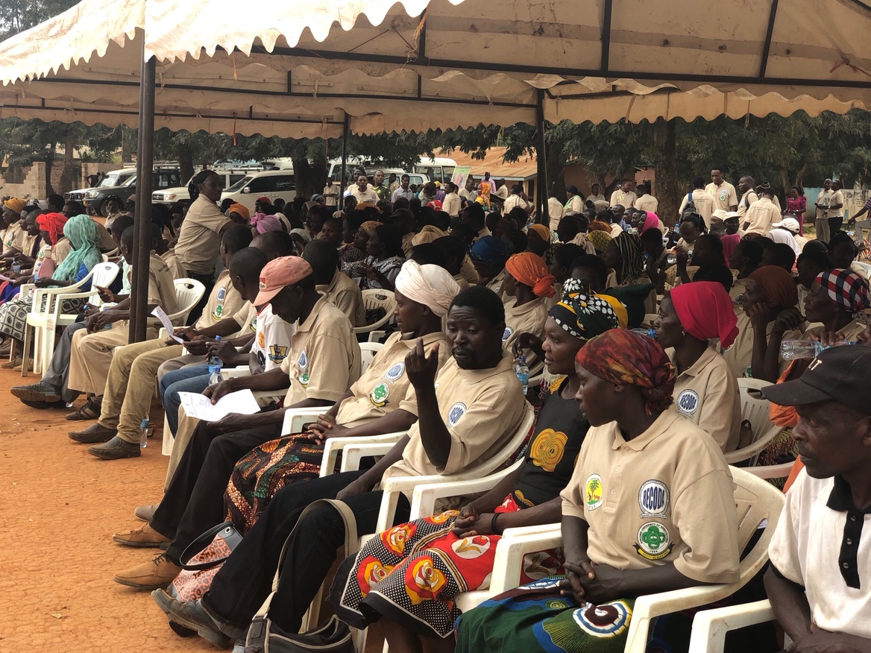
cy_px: 310
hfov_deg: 33.8
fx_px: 1434
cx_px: 453
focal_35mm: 57
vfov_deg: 25.7
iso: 16
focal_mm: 6
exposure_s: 1/125
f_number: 2.4
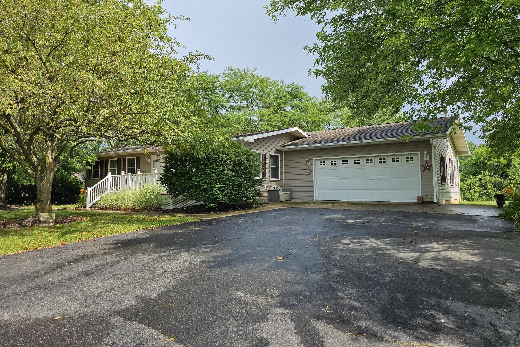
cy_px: 156
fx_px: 347
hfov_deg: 73.7
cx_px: 260
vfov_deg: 53.0
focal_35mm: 24
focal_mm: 6.3
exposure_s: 1/1002
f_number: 1.7
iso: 25
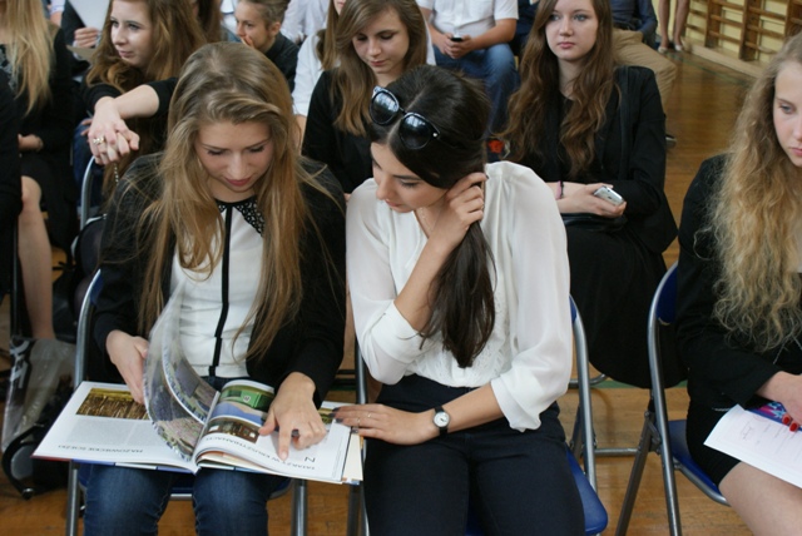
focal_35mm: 52
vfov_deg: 25.8
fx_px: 1171
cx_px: 401
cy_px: 268
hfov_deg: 37.8
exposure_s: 1/80
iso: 400
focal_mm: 35
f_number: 5.6
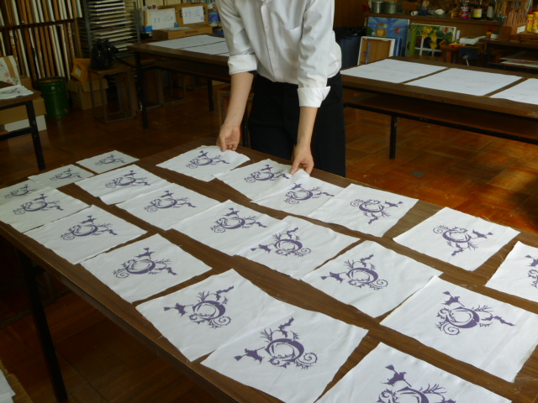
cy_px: 202
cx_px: 269
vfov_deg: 39.7
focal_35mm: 36
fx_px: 560
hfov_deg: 51.4
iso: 80
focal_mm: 6.3
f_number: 3.3
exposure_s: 1/80
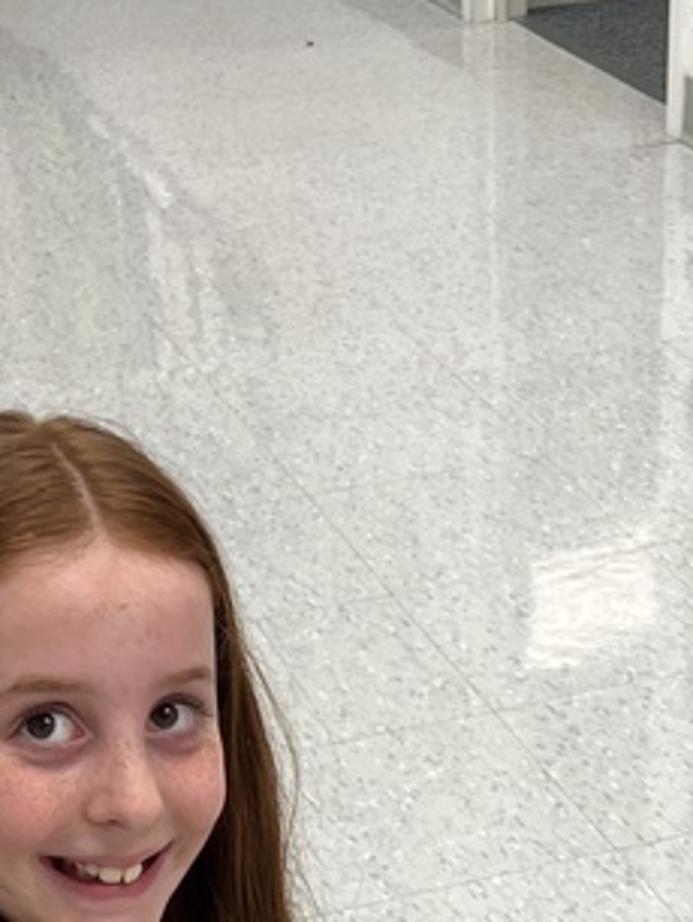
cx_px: 461
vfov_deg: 20.2
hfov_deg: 17.0
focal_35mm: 87
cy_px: 1272
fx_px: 2319
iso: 50
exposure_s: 1/121
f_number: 1.5
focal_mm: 5.7
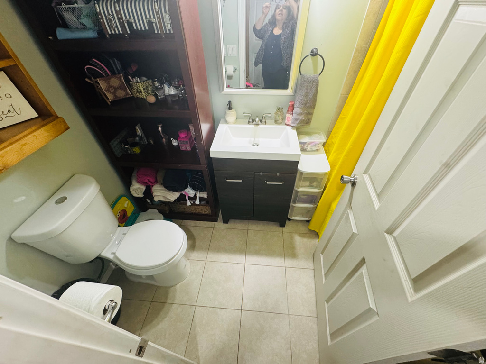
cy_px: 182
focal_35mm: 14
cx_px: 243
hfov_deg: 102.1
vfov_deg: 85.7
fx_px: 197
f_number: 2.2
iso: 400
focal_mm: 2.22
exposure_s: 1/60
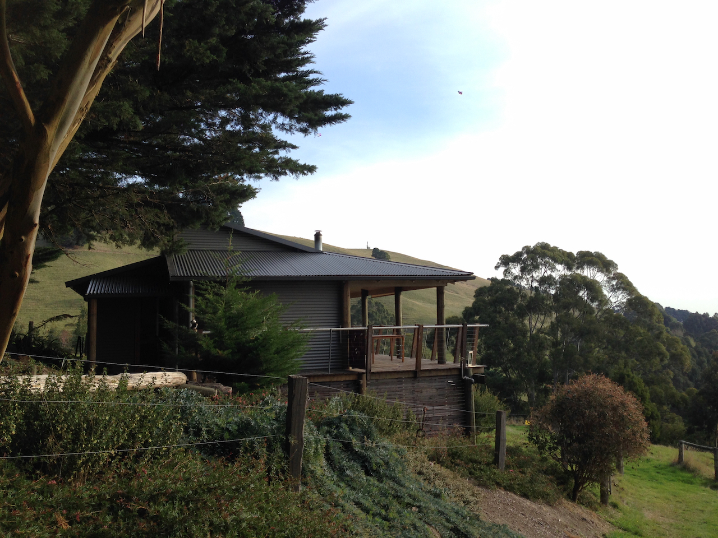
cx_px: 359
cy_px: 269
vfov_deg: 42.9
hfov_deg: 55.4
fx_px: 684
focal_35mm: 33
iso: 50
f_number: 2.4
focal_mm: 4.12
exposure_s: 1/638
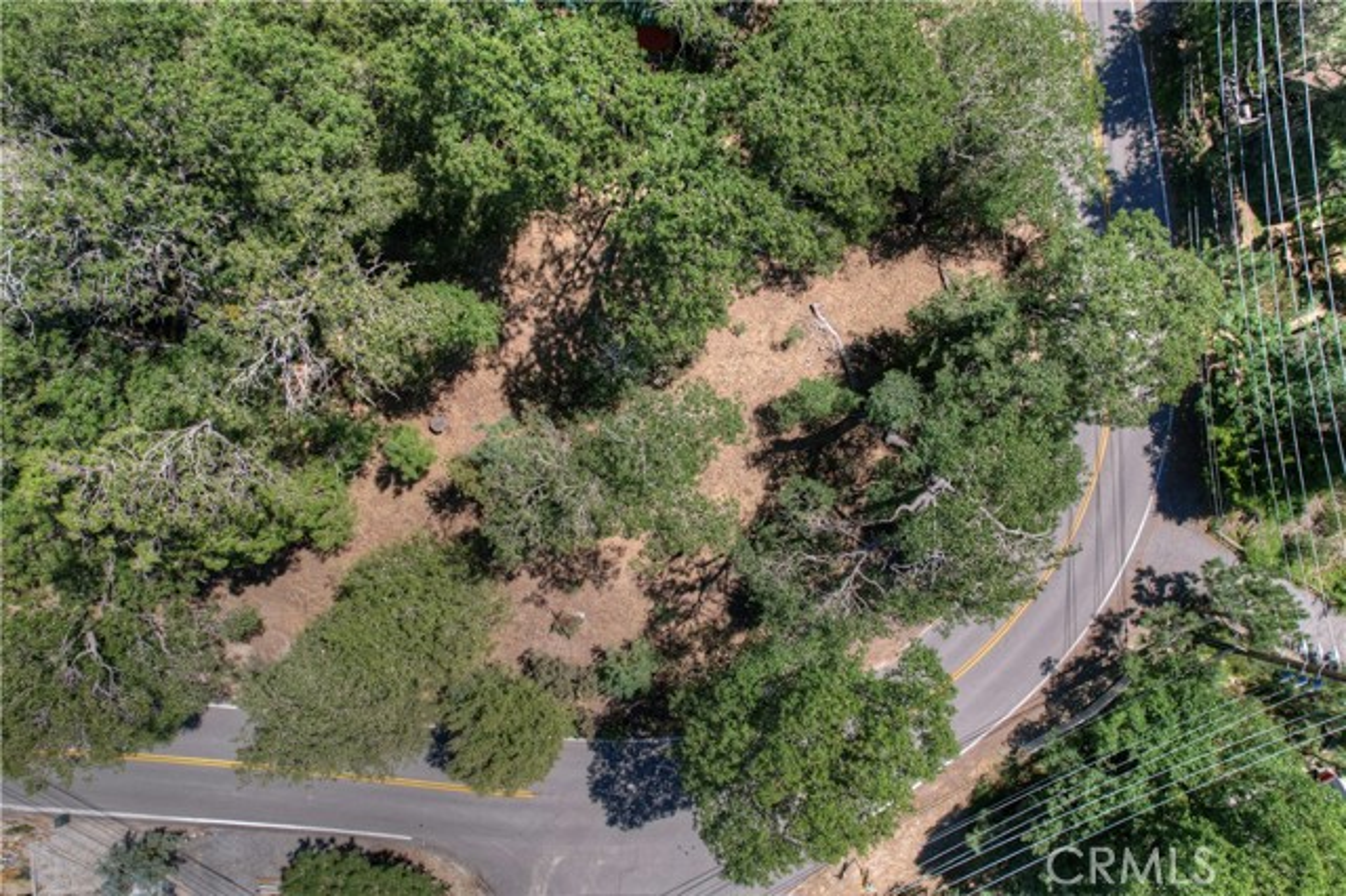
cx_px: 673
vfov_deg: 57.2
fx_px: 822
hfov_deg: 78.6
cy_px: 448
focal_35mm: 22
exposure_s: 1/1600
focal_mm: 8.4
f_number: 2.8
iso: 100
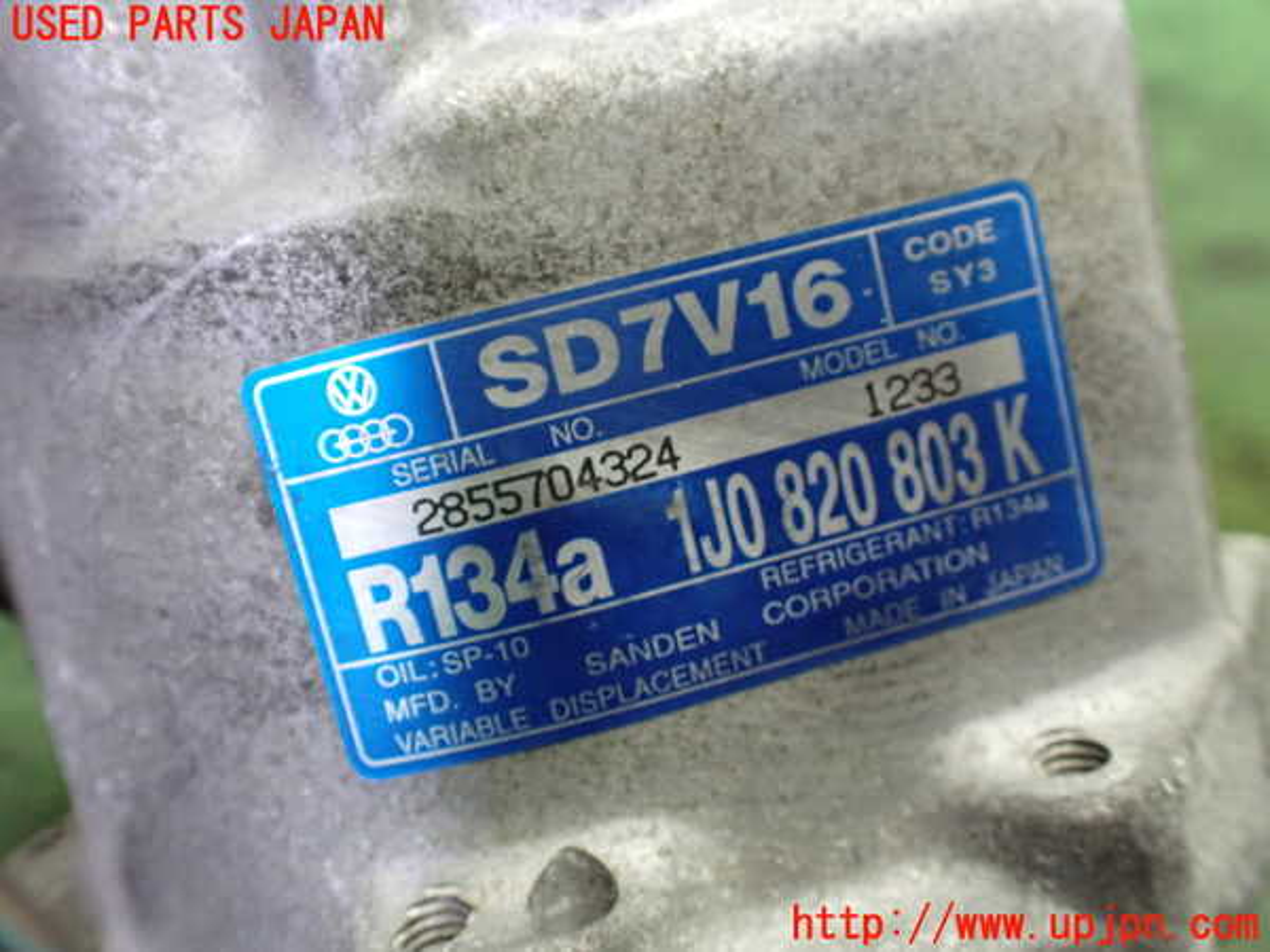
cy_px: 476
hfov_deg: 60.0
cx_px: 635
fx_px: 1101
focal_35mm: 30
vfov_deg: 46.8
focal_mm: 5.4
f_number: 2.3
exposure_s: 1/125
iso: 800
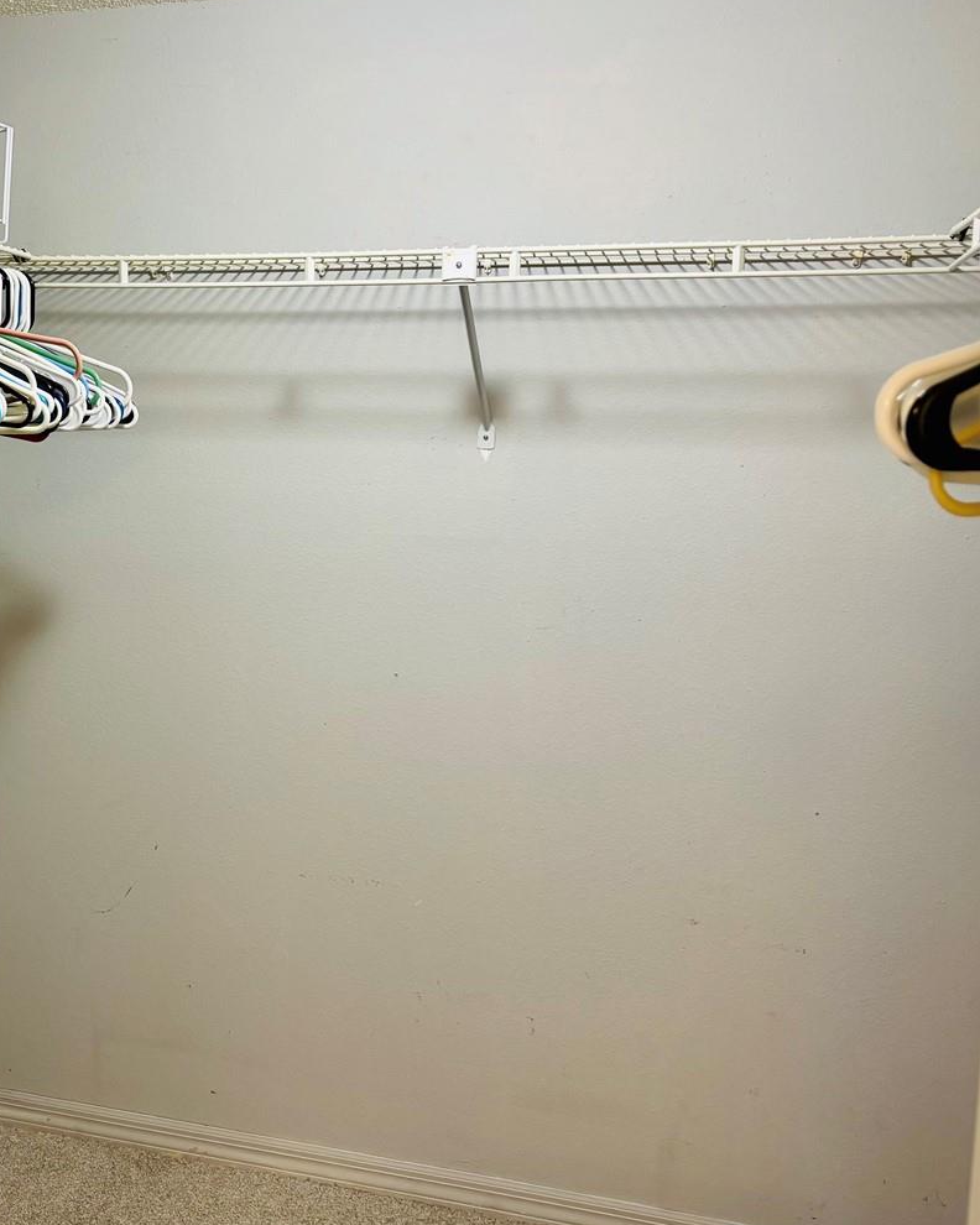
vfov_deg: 44.8
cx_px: 170
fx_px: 1486
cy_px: 593
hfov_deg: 35.1
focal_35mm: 41
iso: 100
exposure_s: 1/60
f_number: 1.6
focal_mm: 5.96
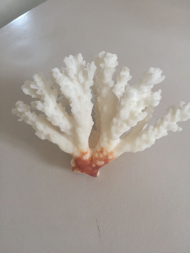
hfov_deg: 48.2
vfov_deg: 61.7
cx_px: 95
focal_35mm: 29
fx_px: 212
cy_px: 126
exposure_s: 1/33
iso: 160
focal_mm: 4.15
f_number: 2.2
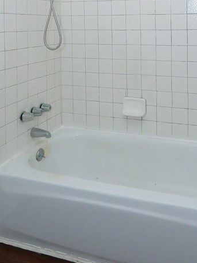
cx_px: 129
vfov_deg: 45.2
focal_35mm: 36
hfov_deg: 39.3
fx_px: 273
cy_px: 14
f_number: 8
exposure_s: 1/250
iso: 2500
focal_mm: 8
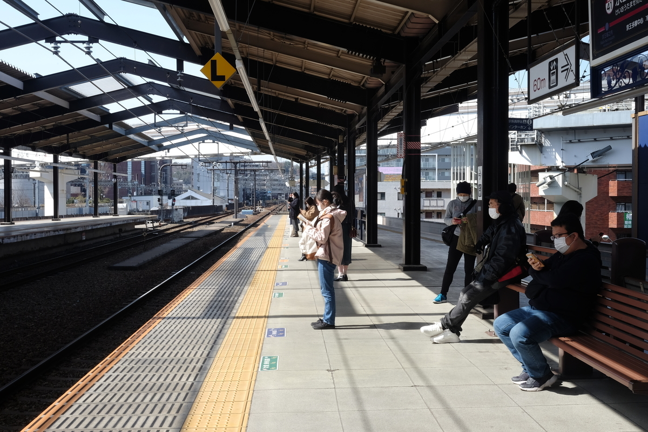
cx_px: 324
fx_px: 738
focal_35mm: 41
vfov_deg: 32.6
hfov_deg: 47.4
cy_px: 216
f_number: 16
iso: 200
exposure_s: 1/42
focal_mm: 27
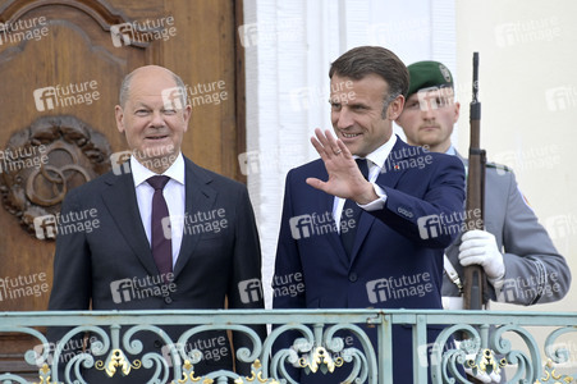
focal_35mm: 500
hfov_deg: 4.1
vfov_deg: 2.7
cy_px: 192
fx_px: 8008
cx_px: 288
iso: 1000
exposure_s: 1/800
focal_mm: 500
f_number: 6.3
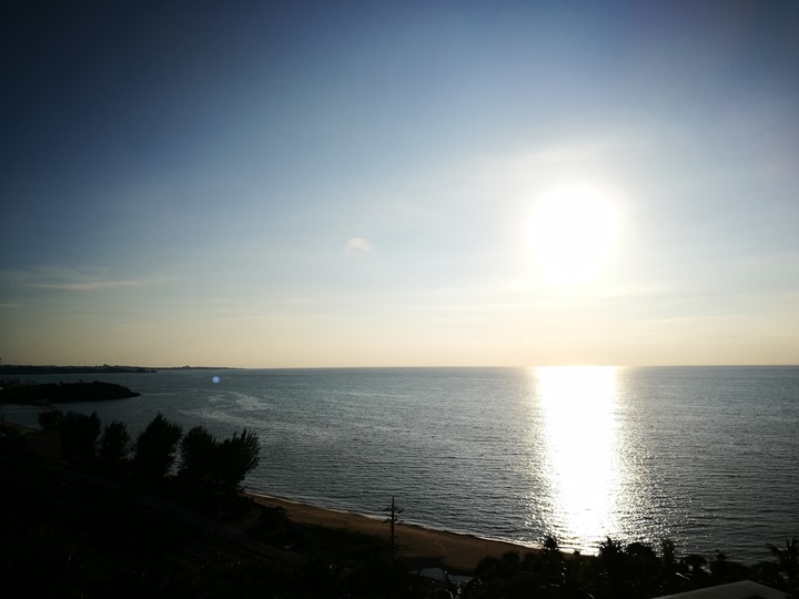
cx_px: 400
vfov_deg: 51.4
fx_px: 623
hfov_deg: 65.3
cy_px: 300
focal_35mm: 27
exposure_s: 1/4082
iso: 50
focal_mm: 4.5
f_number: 2.2
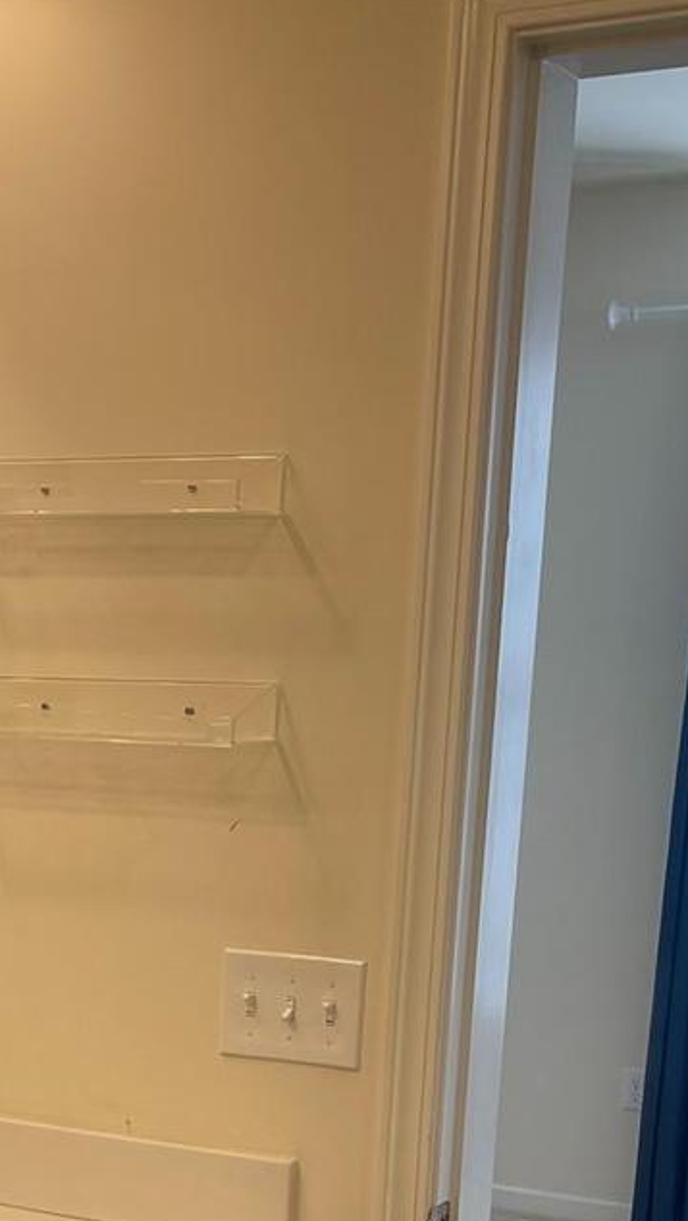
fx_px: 2139
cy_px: 1157
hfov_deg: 18.0
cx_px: 91
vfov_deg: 30.1
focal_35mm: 66
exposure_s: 1/120
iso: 50
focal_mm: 5.1
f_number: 1.6
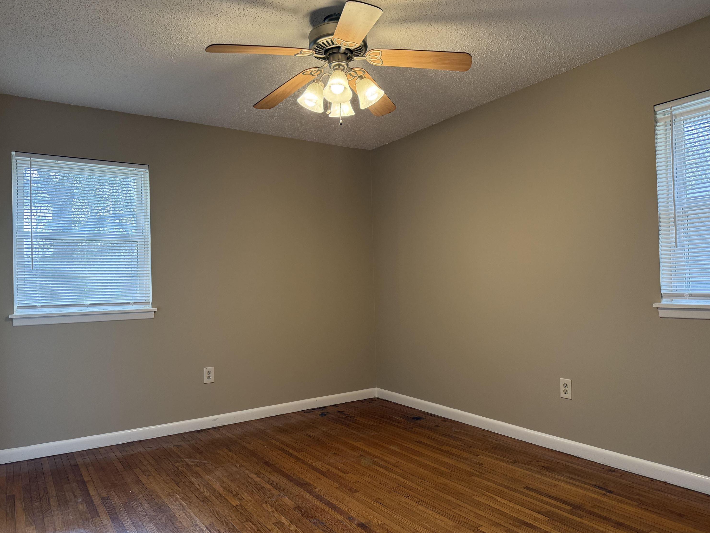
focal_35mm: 25
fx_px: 513
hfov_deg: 69.4
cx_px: 357
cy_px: 274
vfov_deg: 54.9
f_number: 1.78
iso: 200
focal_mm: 6.76
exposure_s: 1/120
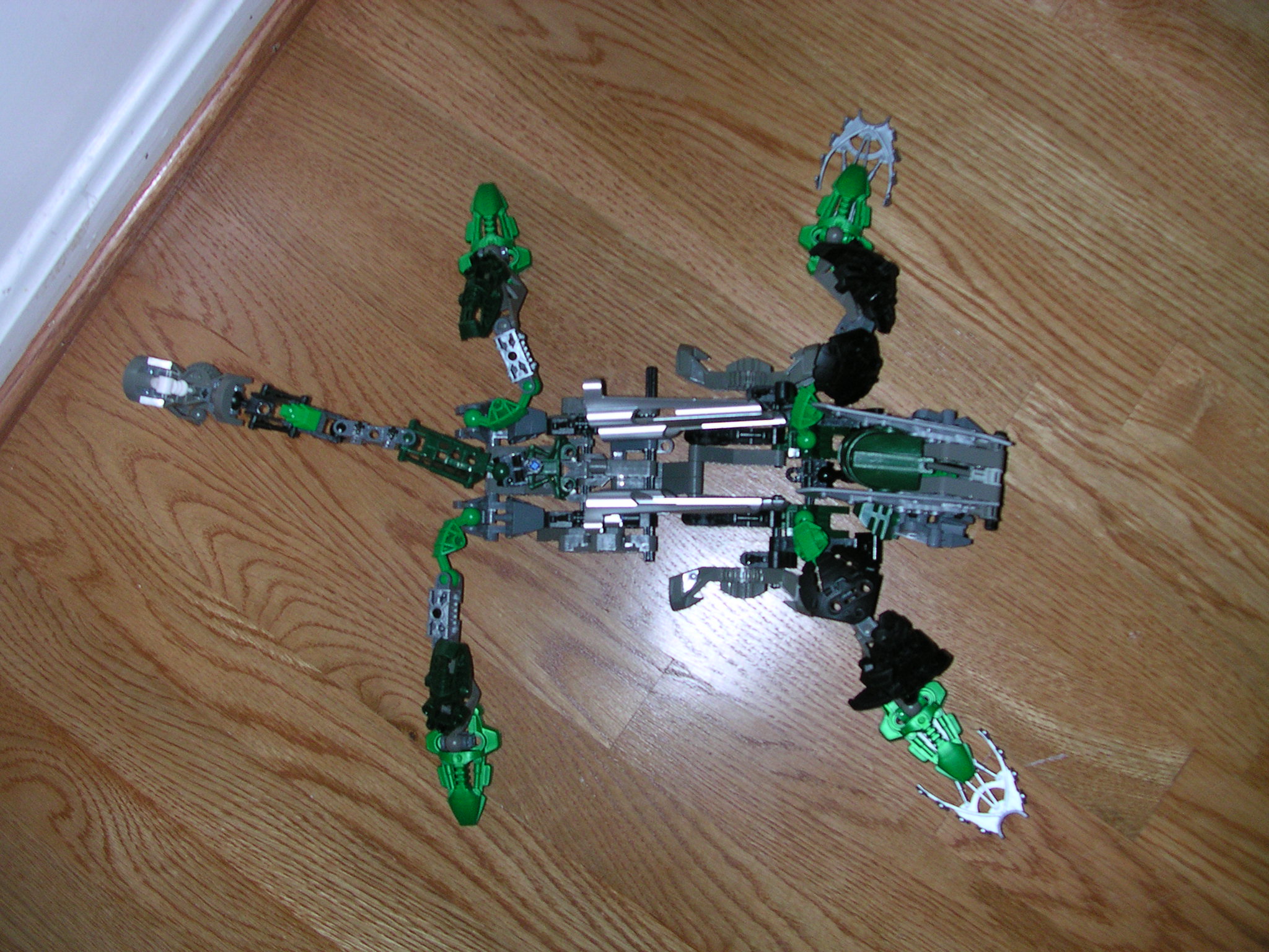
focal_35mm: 37
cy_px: 476
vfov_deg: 38.7
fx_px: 1356
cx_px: 634
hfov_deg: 50.1
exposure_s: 1/60
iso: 100
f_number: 2.7
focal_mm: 5.6
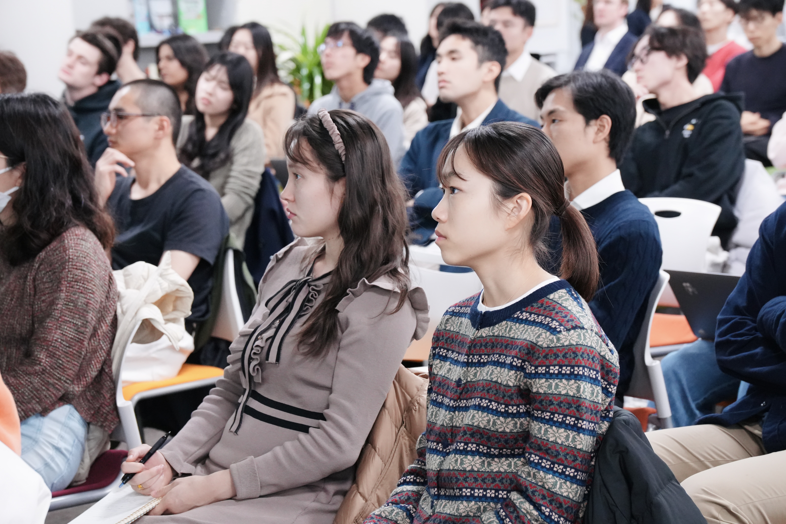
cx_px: 393
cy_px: 262
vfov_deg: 13.0
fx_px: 2292
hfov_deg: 19.5
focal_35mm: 105
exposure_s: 1/80
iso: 4000
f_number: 5
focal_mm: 70
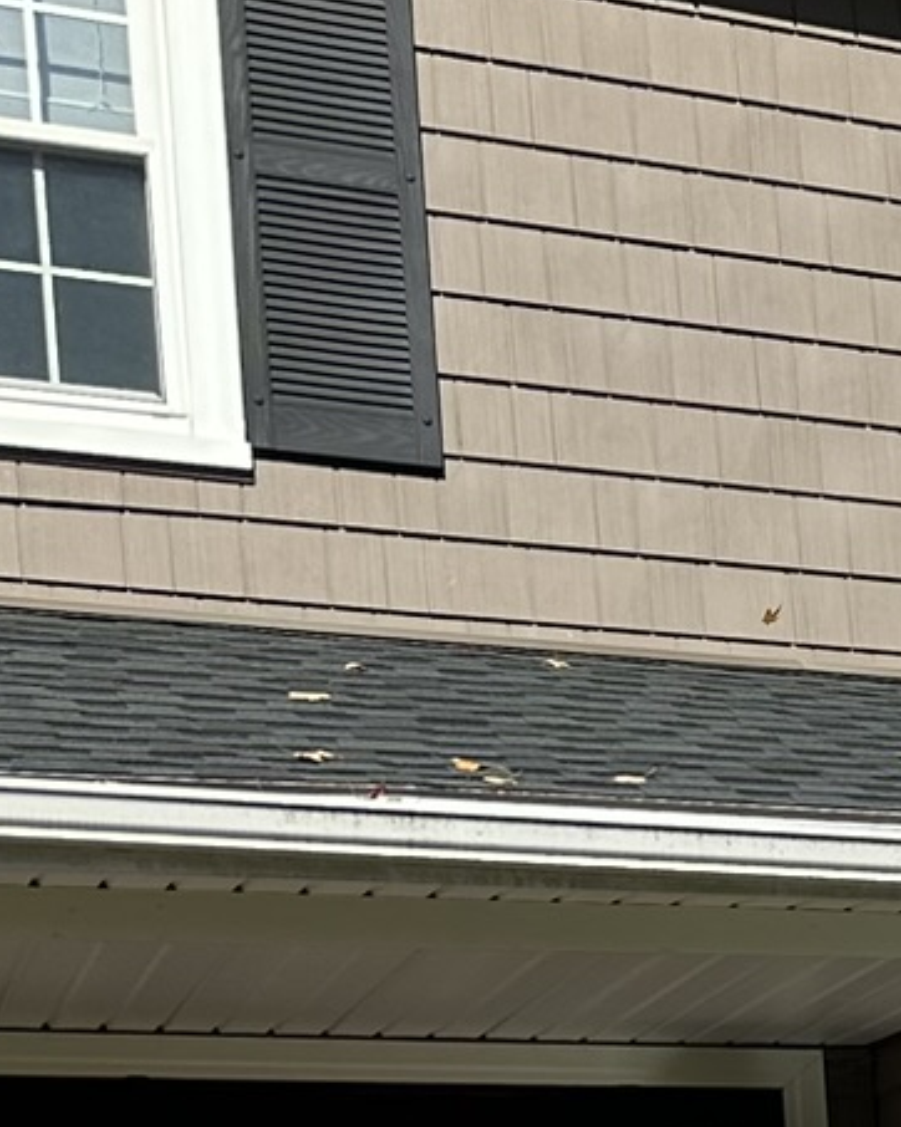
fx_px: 3536
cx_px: 2357
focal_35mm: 106
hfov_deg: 11.3
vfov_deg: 16.8
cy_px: 1577
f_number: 1.78
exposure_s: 1/3717
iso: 80
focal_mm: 6.86
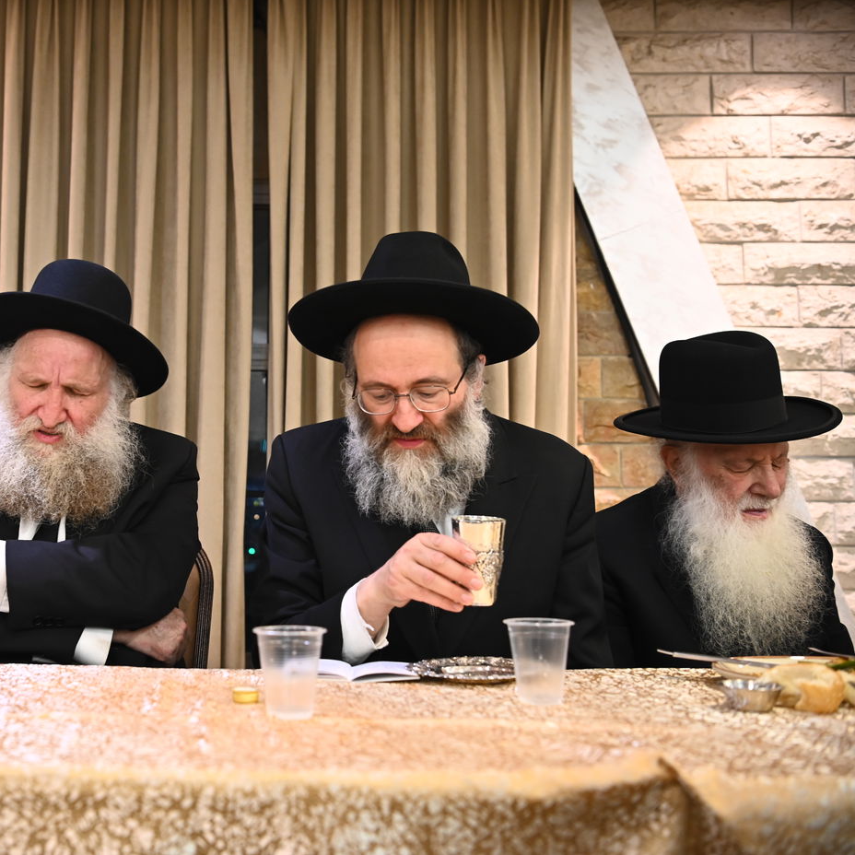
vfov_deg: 40.9
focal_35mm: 41
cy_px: 427
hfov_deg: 39.8
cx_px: 217
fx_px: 1146
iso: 1600
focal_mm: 32
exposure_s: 1/125
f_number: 3.5
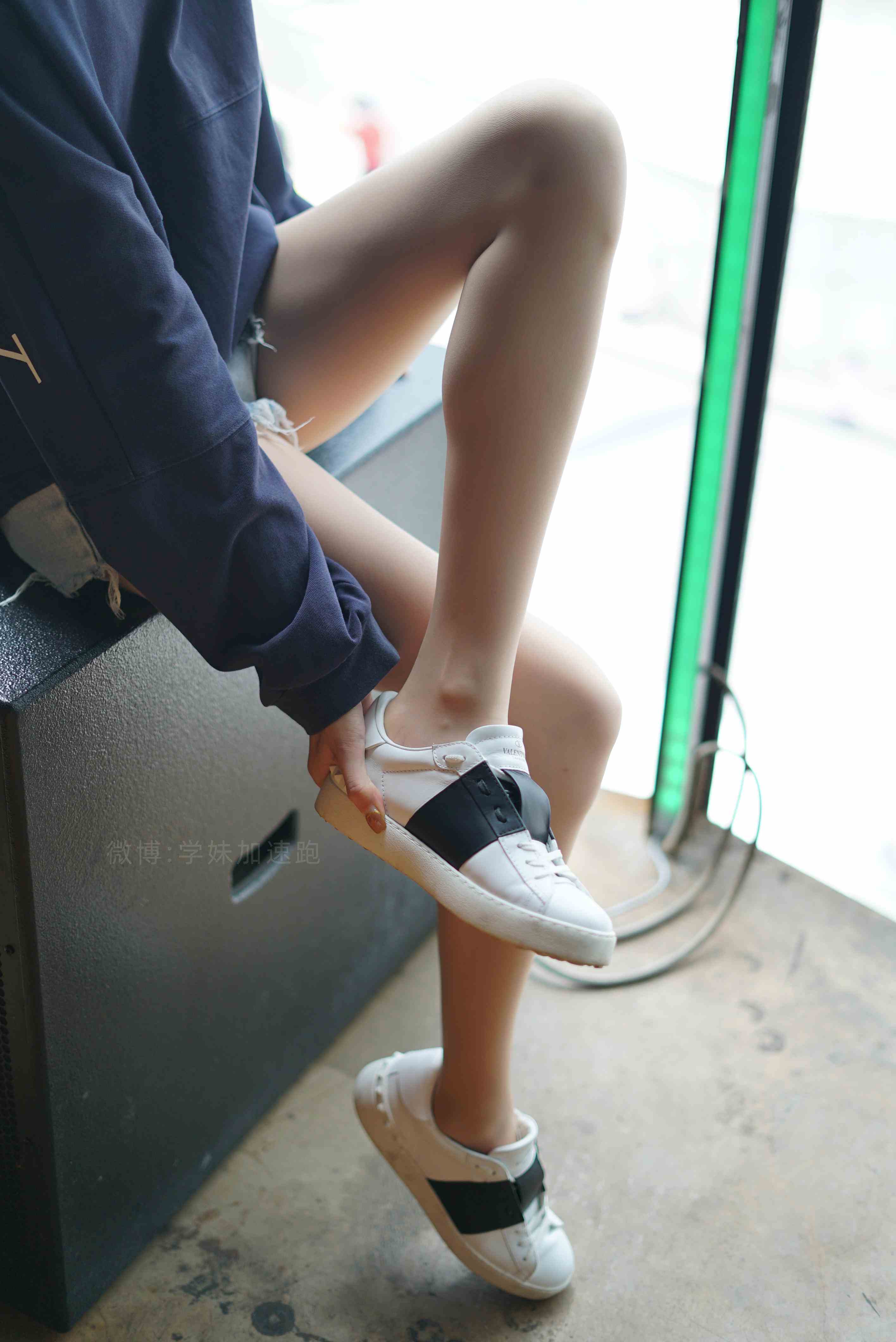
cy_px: 671
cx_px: 448
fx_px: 1864
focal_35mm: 50
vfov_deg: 39.6
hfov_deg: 27.0
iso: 160
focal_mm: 50
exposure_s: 1/160
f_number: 1.8
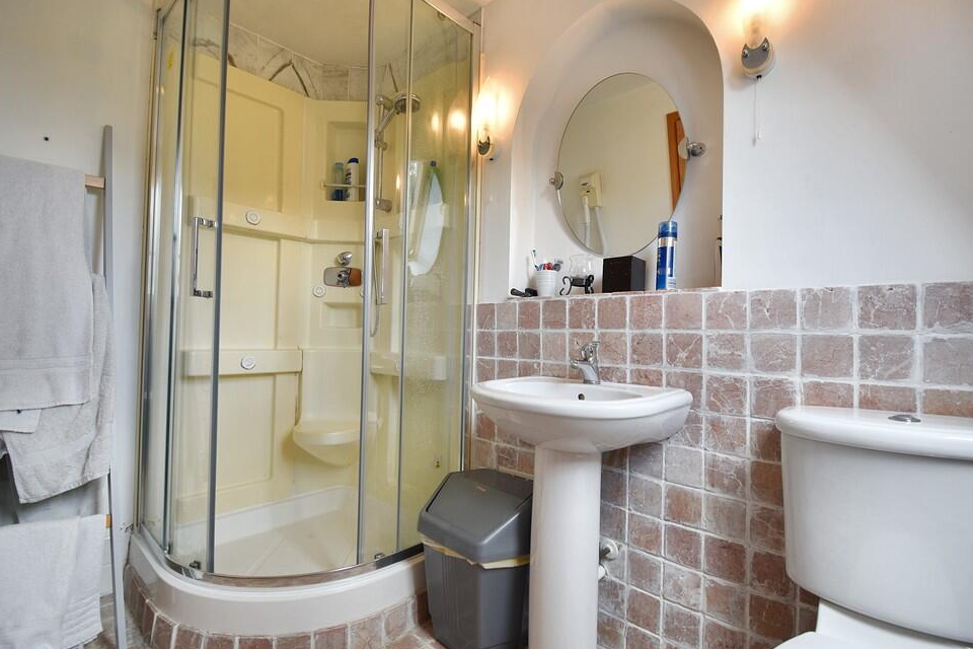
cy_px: 325
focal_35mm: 16
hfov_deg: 96.7
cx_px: 490
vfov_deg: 73.7
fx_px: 432
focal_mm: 10
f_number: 4.5
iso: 100
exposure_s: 1/20
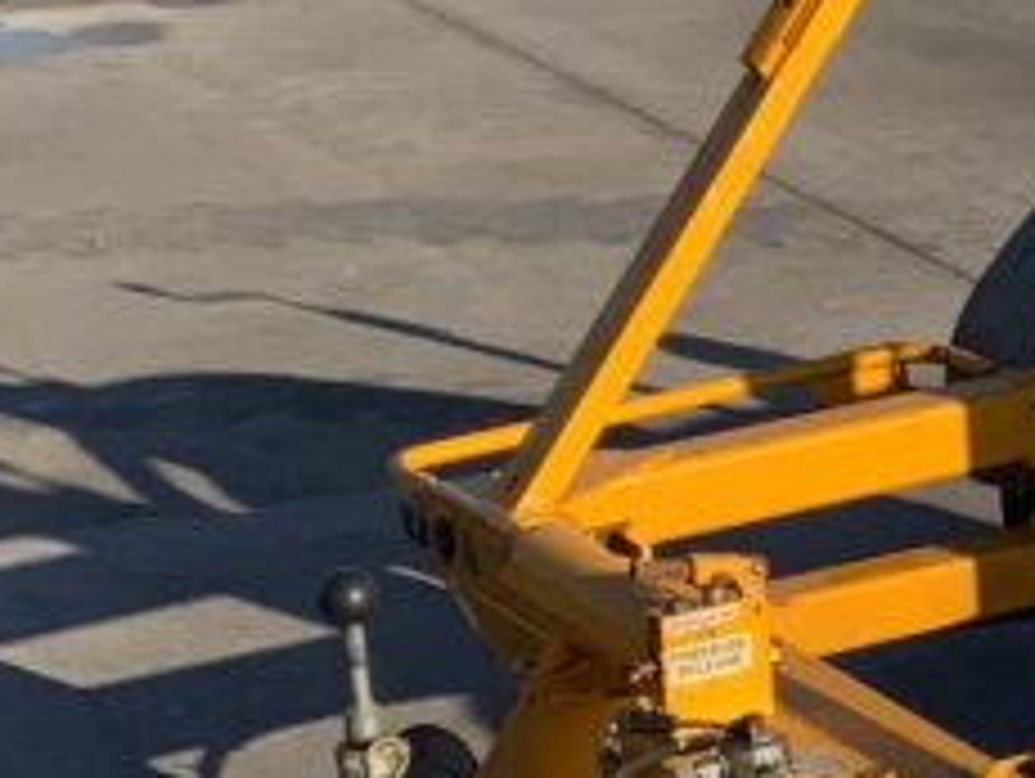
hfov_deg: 14.7
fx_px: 3861
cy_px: 355
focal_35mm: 129
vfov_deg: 11.5
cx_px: 1310
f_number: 1.8
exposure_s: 1/1786
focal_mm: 3
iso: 16
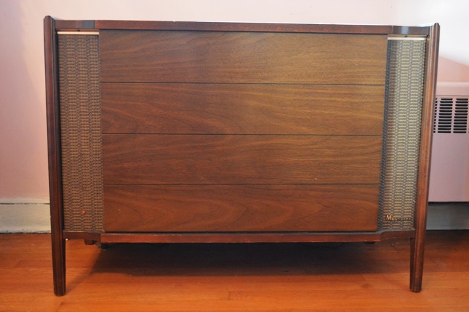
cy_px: 156
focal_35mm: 44
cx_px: 234
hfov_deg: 45.0
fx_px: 566
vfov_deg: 30.8
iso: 3200
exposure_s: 1/15
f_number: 4.5
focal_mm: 29
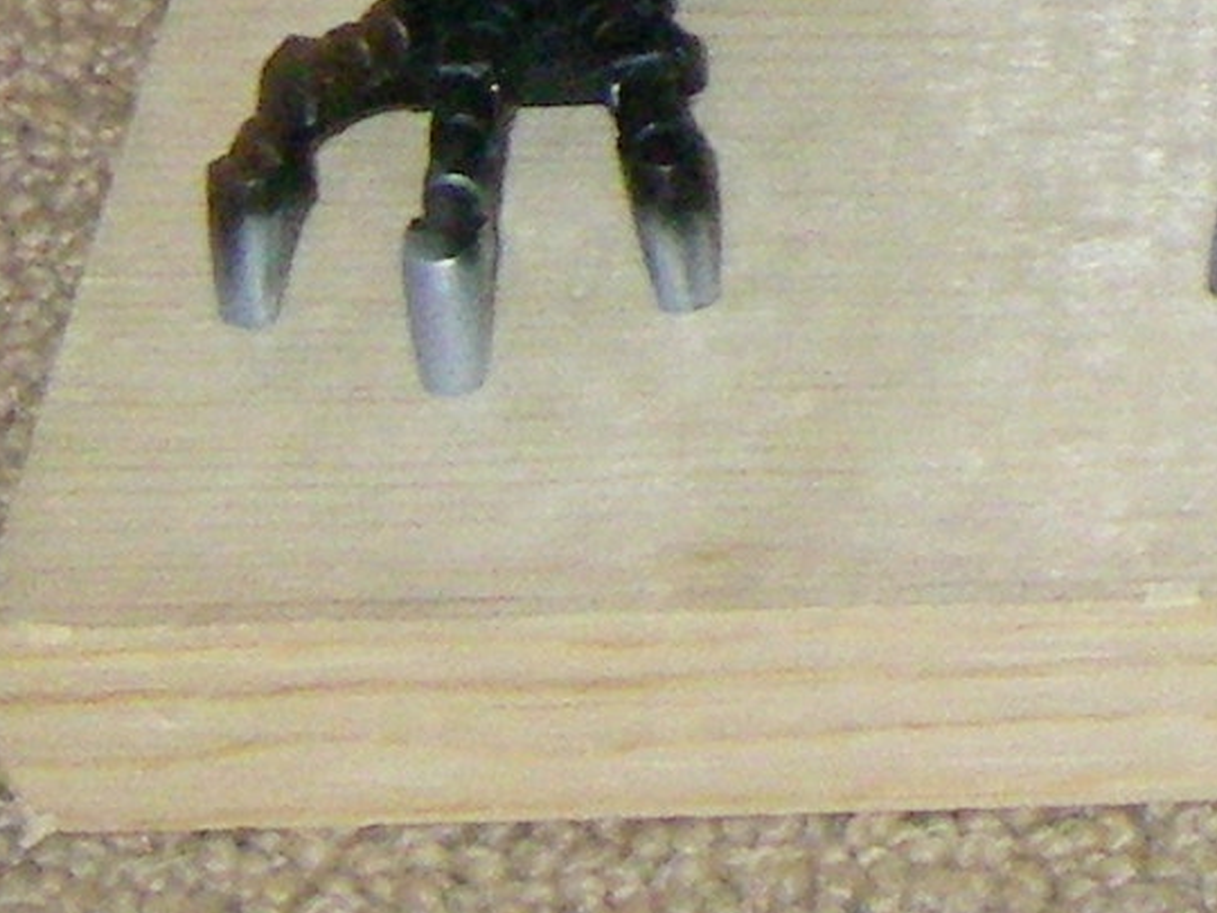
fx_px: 7594
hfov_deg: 8.7
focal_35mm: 216
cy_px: -996
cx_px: 2281
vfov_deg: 6.6
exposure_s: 1/50
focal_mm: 6.3
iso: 400
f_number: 3.3
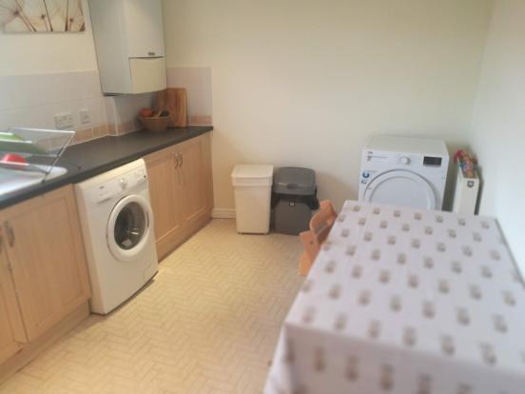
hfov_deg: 65.3
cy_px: 197
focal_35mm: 27
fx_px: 409
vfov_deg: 51.4
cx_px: 262
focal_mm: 4.5
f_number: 4
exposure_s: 1/33.3
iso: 200
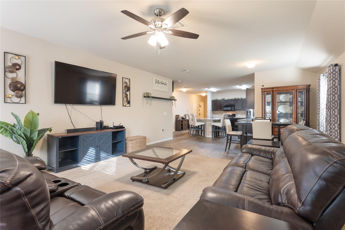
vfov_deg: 67.4
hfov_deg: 90.0
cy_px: 115
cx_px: 172
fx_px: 173
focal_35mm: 18
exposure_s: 1/3
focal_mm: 18
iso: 800
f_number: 8
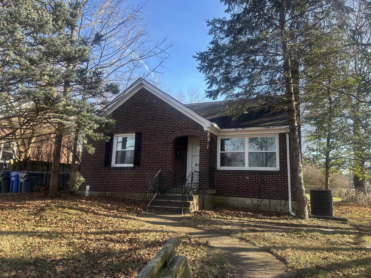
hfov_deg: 71.6
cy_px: 139
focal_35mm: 24
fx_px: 257
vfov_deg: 56.8
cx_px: 186
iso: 80
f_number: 1.78
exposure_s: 1/729
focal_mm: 6.86
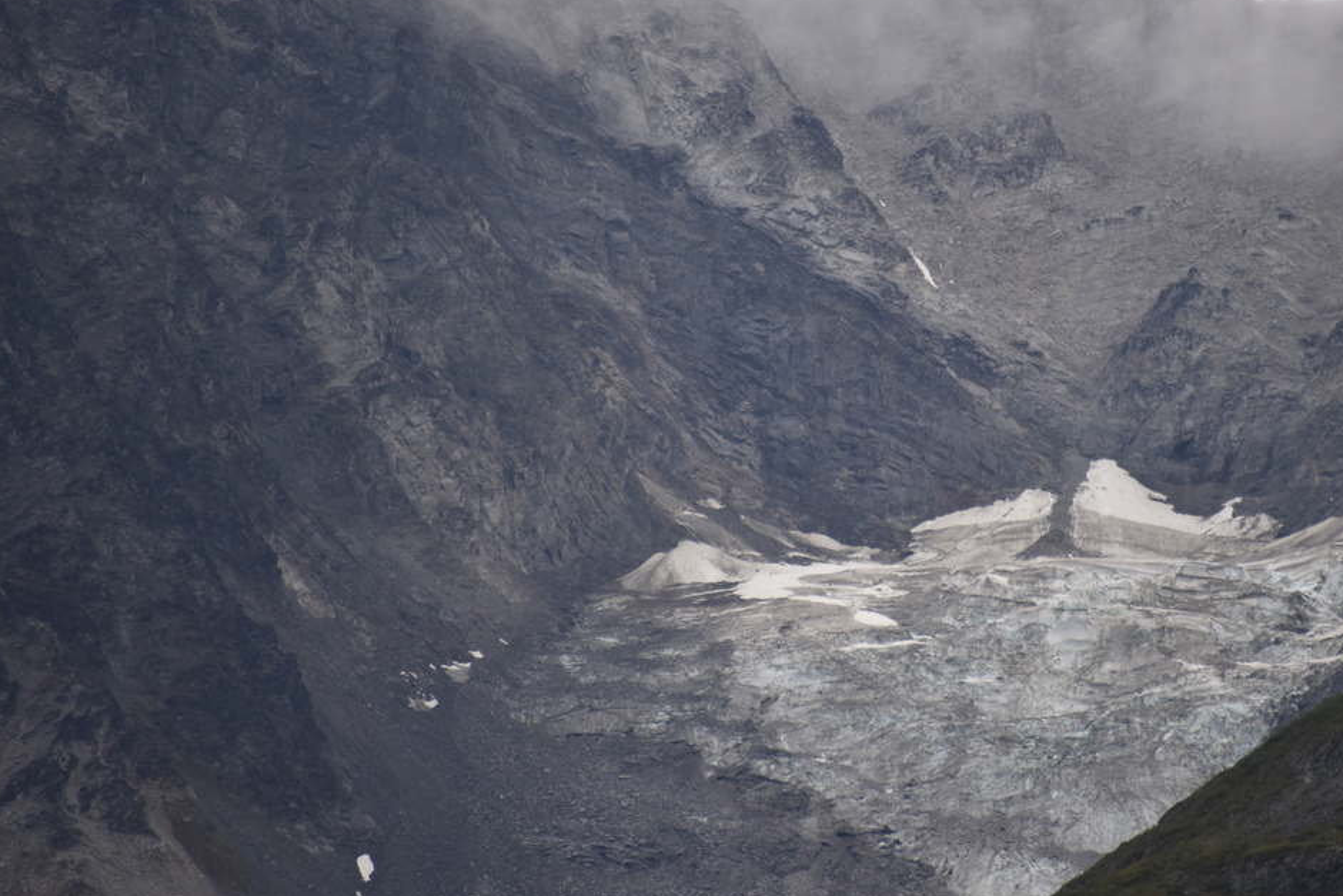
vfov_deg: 3.4
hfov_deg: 5.1
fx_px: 15224
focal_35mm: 408
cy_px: 360
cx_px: 879
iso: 400
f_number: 5.6
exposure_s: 1/640
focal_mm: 300
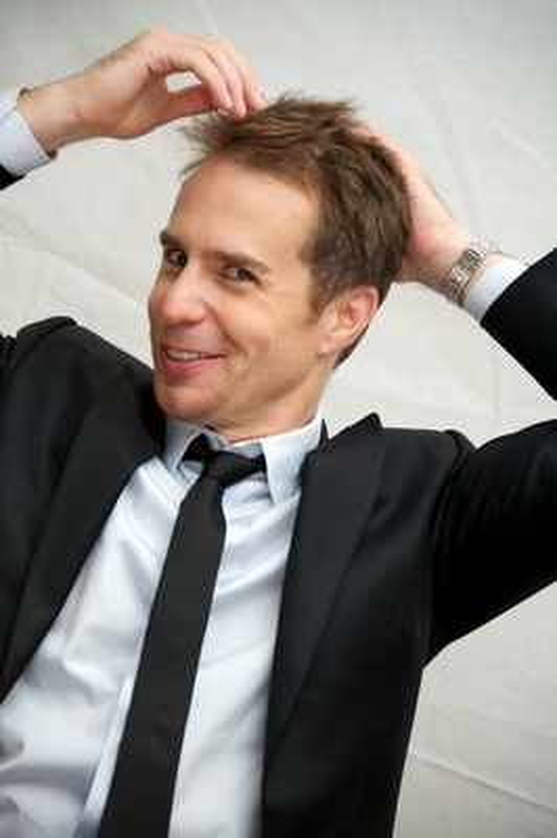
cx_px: 278
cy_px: 419
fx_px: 3487
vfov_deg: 13.7
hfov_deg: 9.1
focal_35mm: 150
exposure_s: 1/60
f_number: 5.6
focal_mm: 150
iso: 640
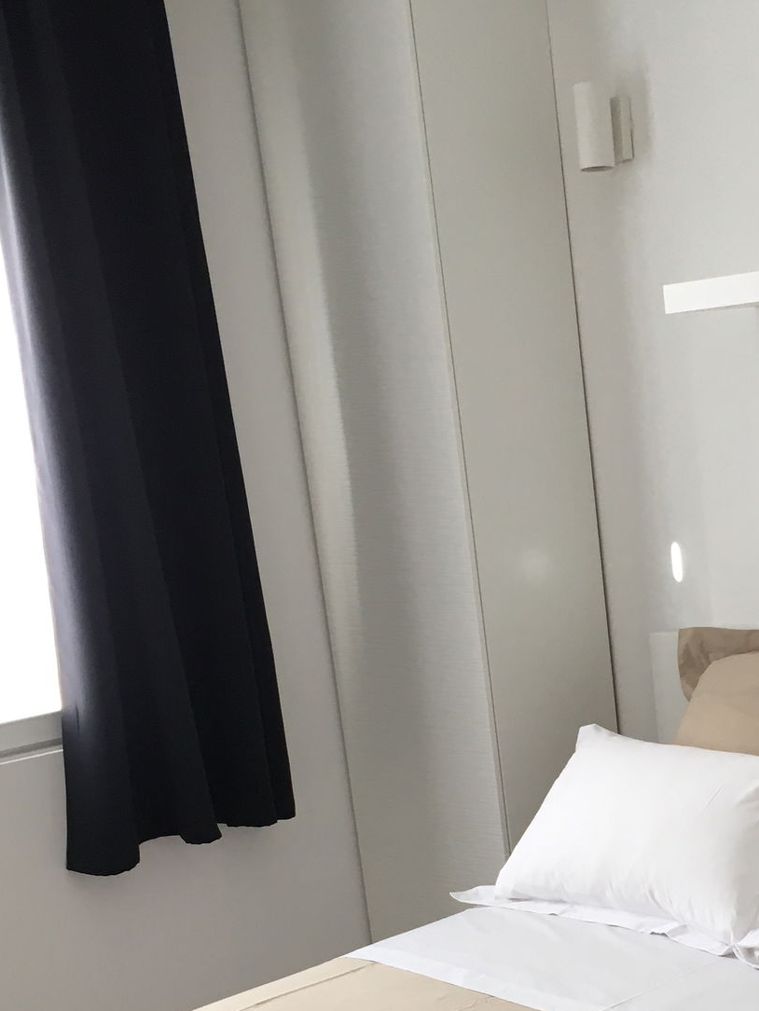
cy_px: 841
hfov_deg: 25.0
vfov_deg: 32.6
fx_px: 1666
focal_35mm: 57
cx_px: 657
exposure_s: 1/33
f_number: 2.2
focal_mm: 4.15
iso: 32
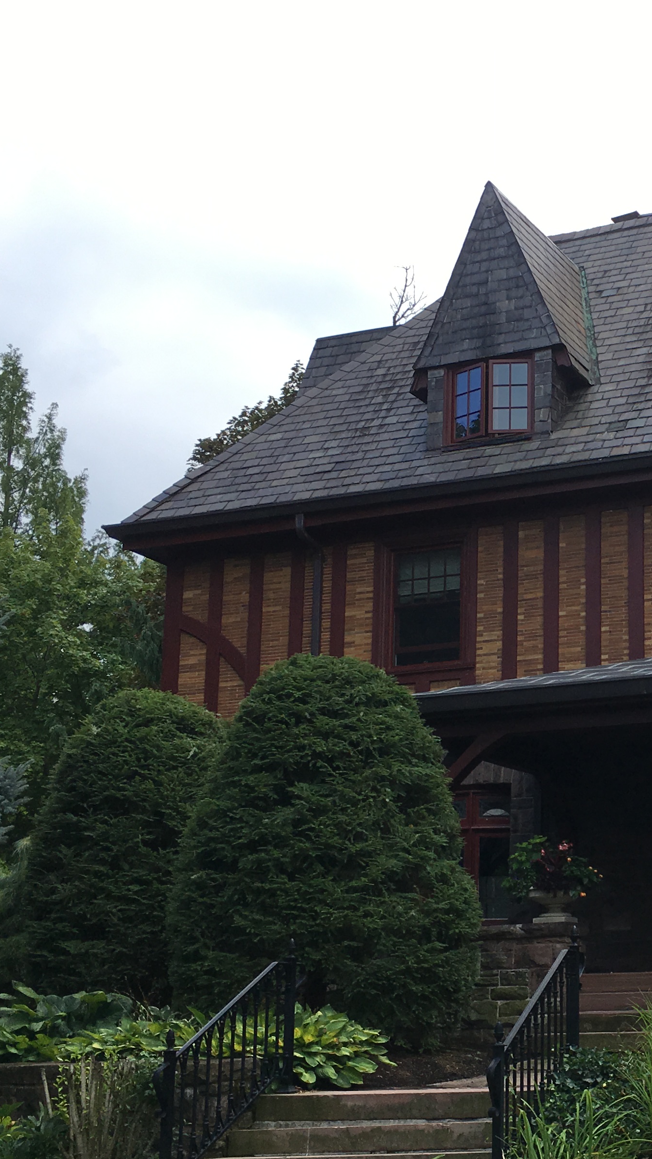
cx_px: 720
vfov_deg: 39.0
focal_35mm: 53
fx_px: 1629
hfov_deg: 21.5
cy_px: 702
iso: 25
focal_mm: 4.15
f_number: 2.2
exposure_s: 1/761
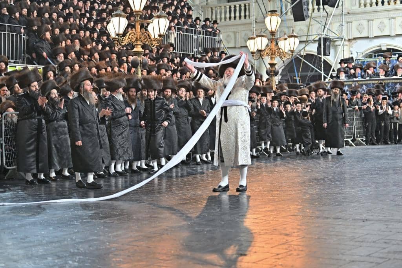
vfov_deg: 19.5
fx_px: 782
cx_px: 201
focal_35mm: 70
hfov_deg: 28.8
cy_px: 134
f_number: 2.8
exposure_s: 1/125
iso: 500
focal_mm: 70
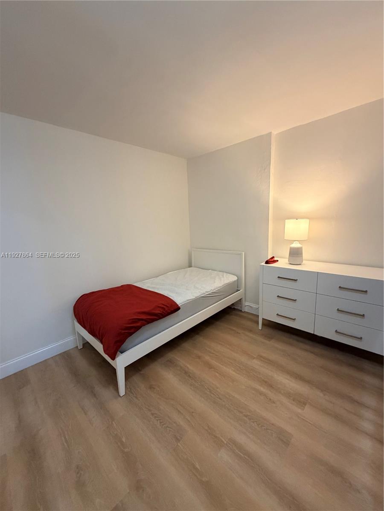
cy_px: 256
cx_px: 192
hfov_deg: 85.7
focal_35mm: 14
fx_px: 207
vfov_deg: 102.1
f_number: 2.2
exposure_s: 1/60
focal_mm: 2.22
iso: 400
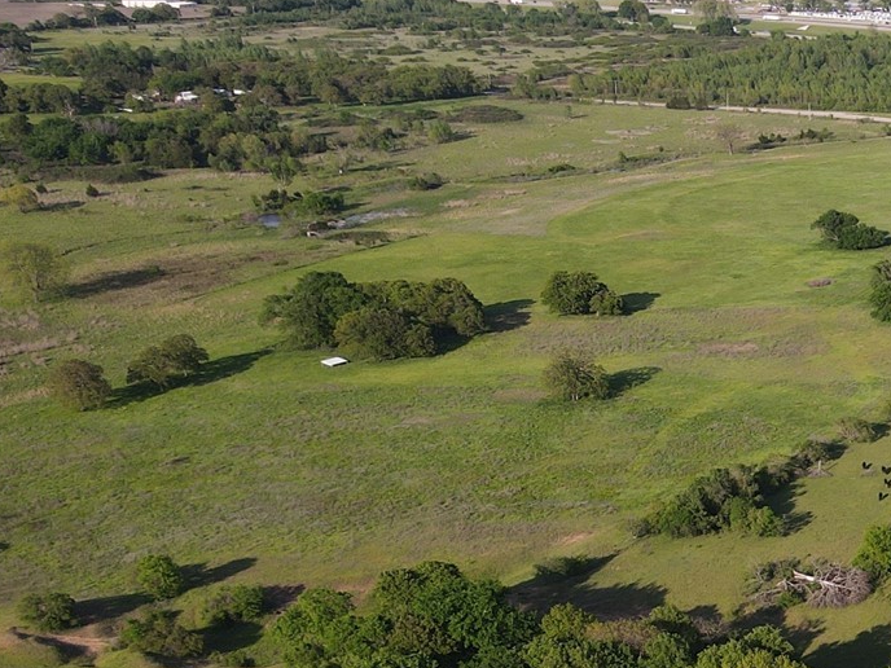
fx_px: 1725
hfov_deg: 26.3
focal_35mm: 67
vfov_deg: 21.5
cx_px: 1023
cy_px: 572
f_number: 2.8
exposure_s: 1/500
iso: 100
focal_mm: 4.5
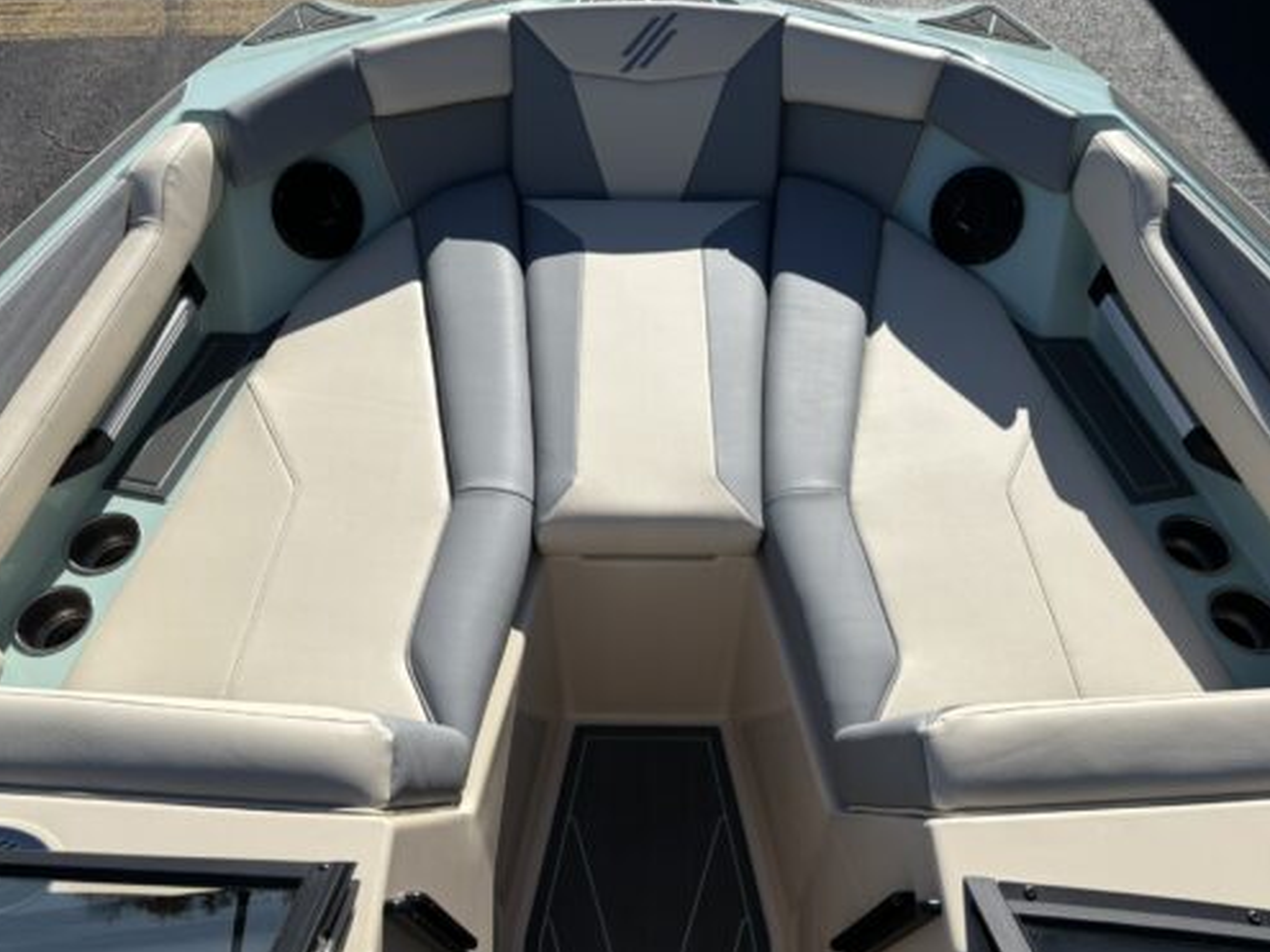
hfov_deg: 63.5
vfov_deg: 49.7
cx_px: 643
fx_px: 1027
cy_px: 454
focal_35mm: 28
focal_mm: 5.96
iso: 50
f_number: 1.6
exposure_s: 1/6329
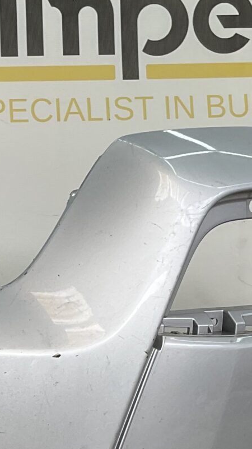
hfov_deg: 11.8
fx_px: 1201
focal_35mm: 101
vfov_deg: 20.7
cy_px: 399
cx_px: -35
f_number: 1.8
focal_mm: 3
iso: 16
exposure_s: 1/216
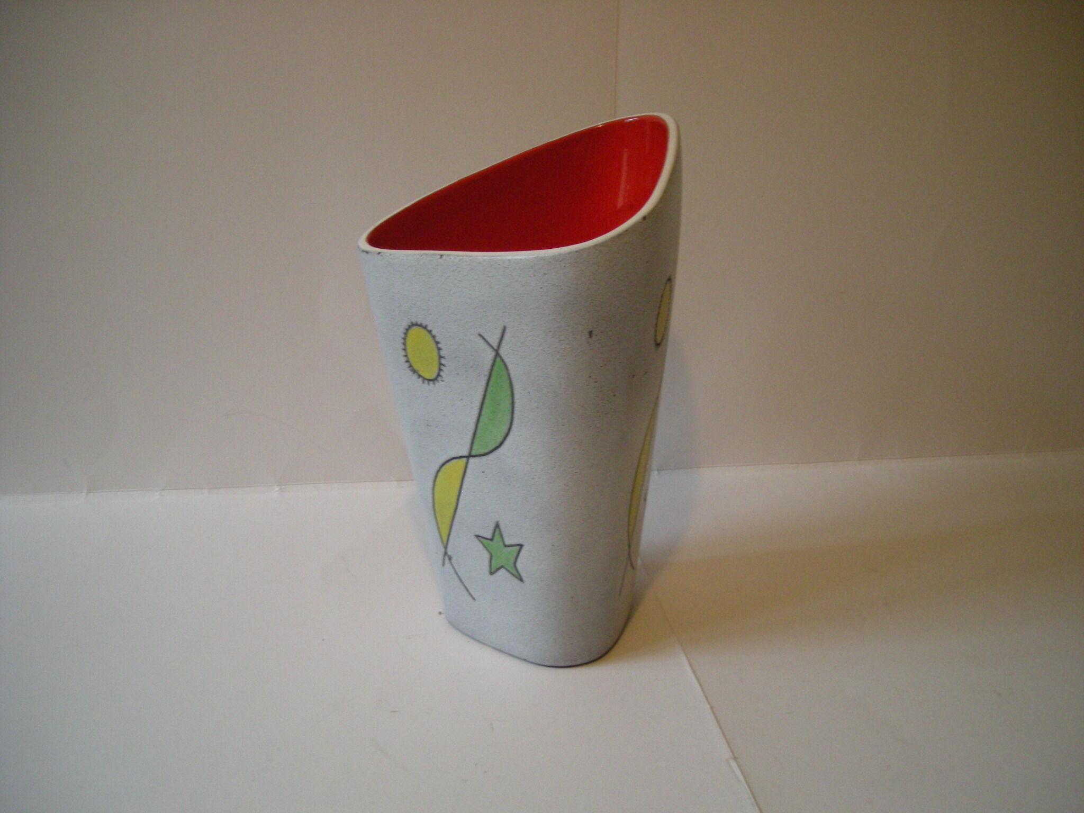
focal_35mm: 35
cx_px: 542
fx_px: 1096
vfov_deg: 40.7
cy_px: 406
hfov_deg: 52.6
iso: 259
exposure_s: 1/53.3
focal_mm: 5.7
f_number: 2.8
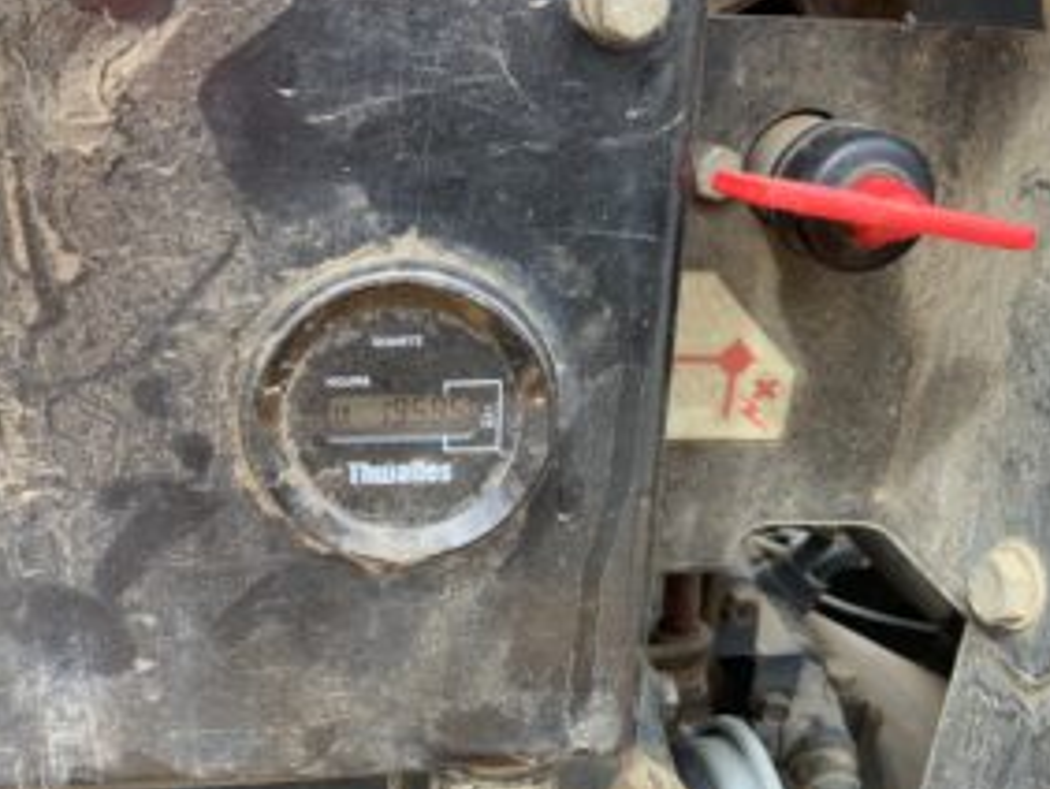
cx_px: 424
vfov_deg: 38.6
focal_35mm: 37
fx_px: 1123
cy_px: 454
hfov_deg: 49.8
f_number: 1.8
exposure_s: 1/137
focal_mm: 3
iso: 16
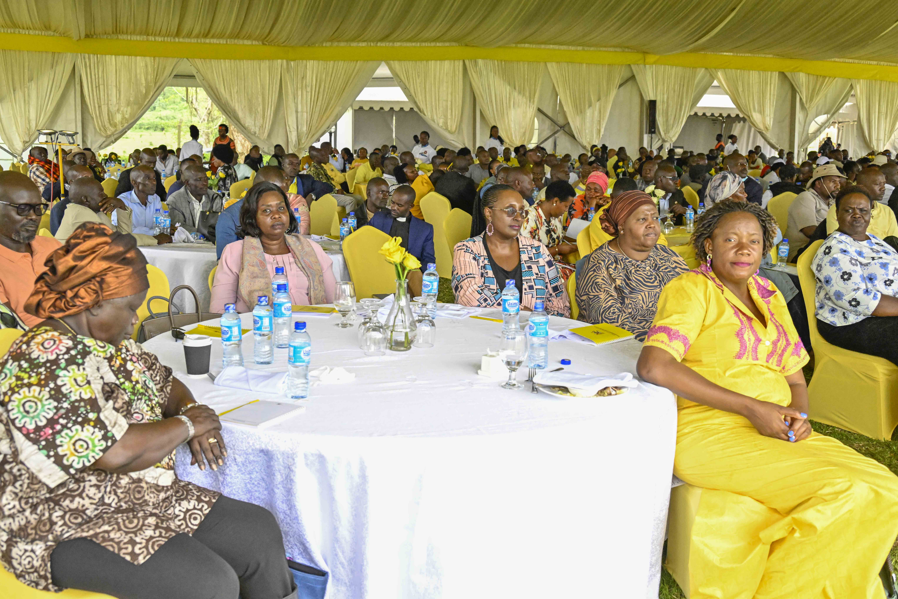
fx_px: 998
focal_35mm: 40
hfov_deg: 48.5
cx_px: 449
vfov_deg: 33.4
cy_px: 300
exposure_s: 1/1600
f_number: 6.3
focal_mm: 40
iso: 9000
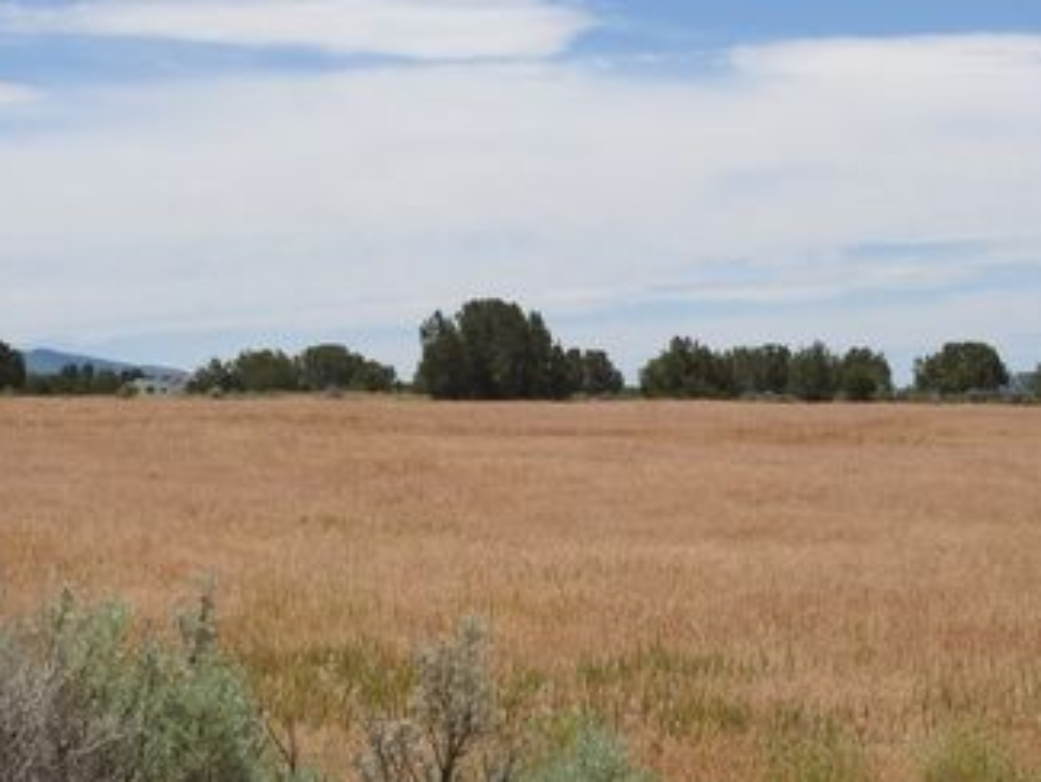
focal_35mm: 100
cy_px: 345
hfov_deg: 19.6
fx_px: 3008
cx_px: 557
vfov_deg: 14.8
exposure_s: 1/1600
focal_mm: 11.6
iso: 100
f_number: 4.2
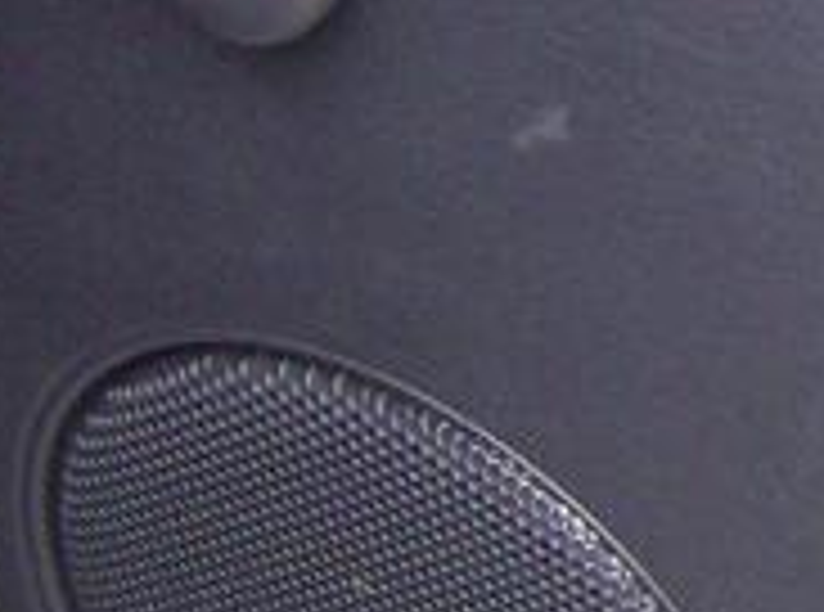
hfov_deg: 9.3
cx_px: 1495
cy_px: -292
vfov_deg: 7.2
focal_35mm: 203
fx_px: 4816
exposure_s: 1/64
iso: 172
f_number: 2.8
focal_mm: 6
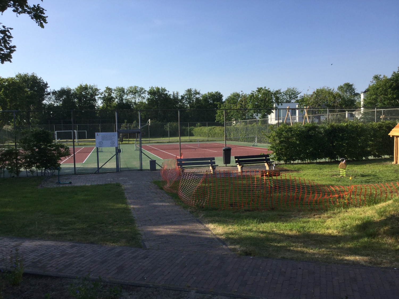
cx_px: 200
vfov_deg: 45.4
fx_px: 357
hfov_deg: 58.4
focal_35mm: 31
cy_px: 150
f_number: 2.4
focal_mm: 3.3
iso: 25
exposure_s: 1/1101
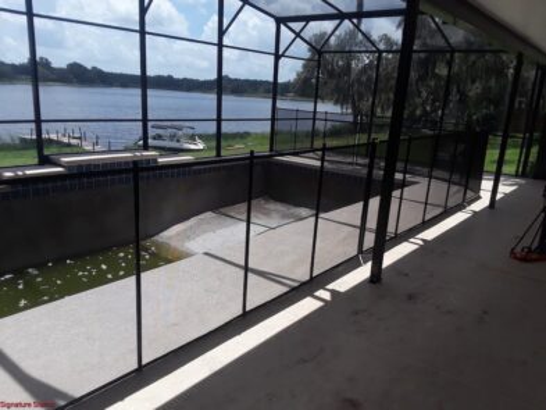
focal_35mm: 28
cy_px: 205
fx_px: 442
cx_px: 273
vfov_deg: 49.8
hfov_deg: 63.4
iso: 40
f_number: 1.9
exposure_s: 1/1115
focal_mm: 2.9
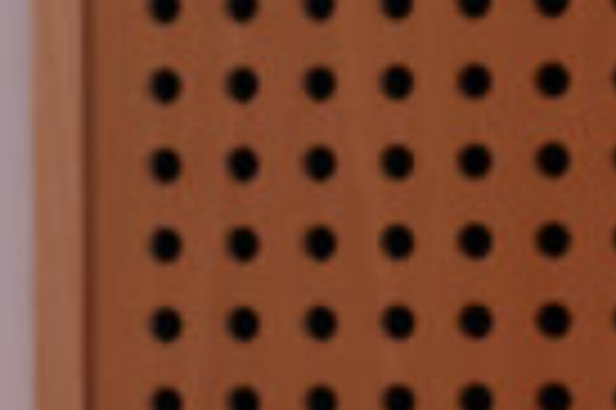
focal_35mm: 382
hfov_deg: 5.3
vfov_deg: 3.6
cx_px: 1403
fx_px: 6529
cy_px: 198
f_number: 4.8
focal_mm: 50
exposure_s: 1/150
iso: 2000
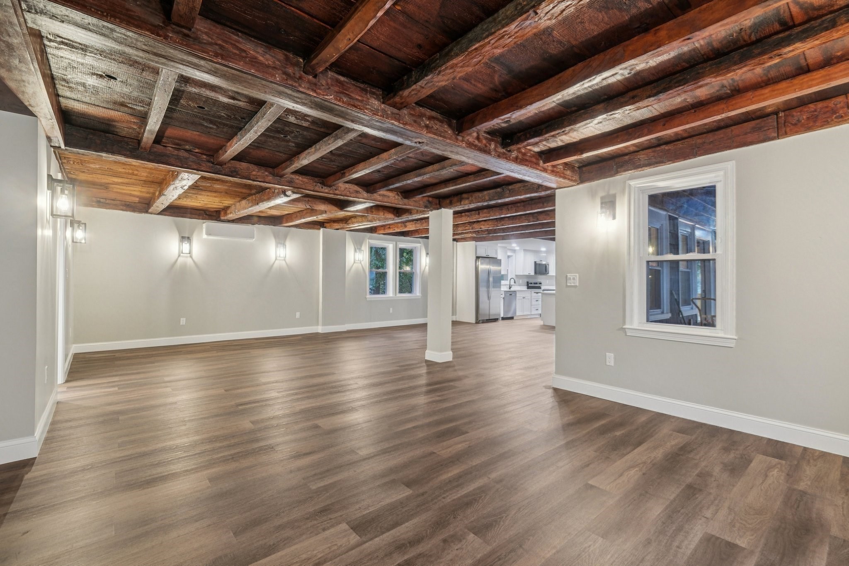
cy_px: 283
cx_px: 424
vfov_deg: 77.3
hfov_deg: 100.4
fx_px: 354
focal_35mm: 15
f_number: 5.6
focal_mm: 10
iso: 400
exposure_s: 1/4
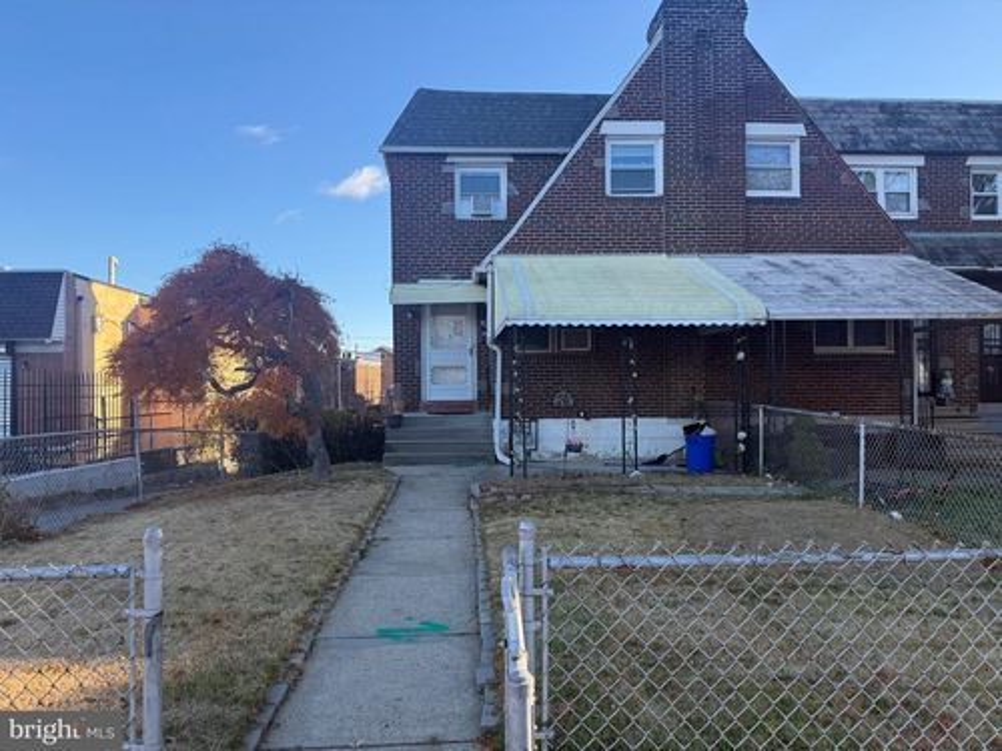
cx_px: 501
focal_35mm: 24
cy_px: 376
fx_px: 695
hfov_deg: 71.6
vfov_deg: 56.8
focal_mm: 6.76
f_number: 1.78
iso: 100
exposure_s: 1/1271
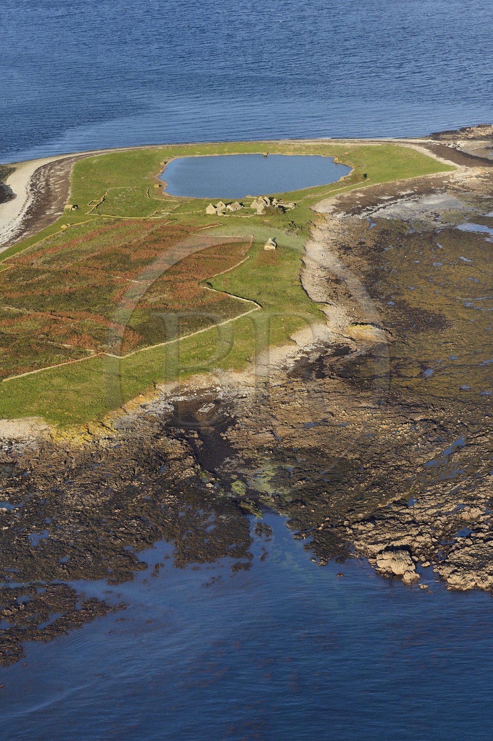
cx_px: 246
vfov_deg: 28.8
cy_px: 370
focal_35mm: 70
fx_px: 1438
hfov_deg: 19.4
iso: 800
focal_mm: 70
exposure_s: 1/1250
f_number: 8
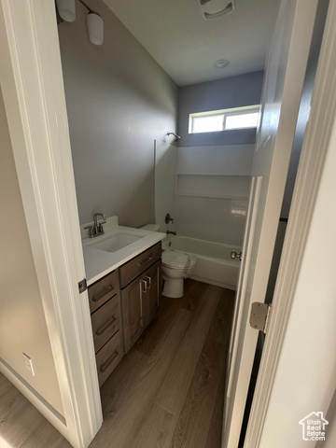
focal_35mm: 14
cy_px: 224
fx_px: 181
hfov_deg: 85.7
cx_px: 168
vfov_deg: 102.1
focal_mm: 2.22
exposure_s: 1/84
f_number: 2.2
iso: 320
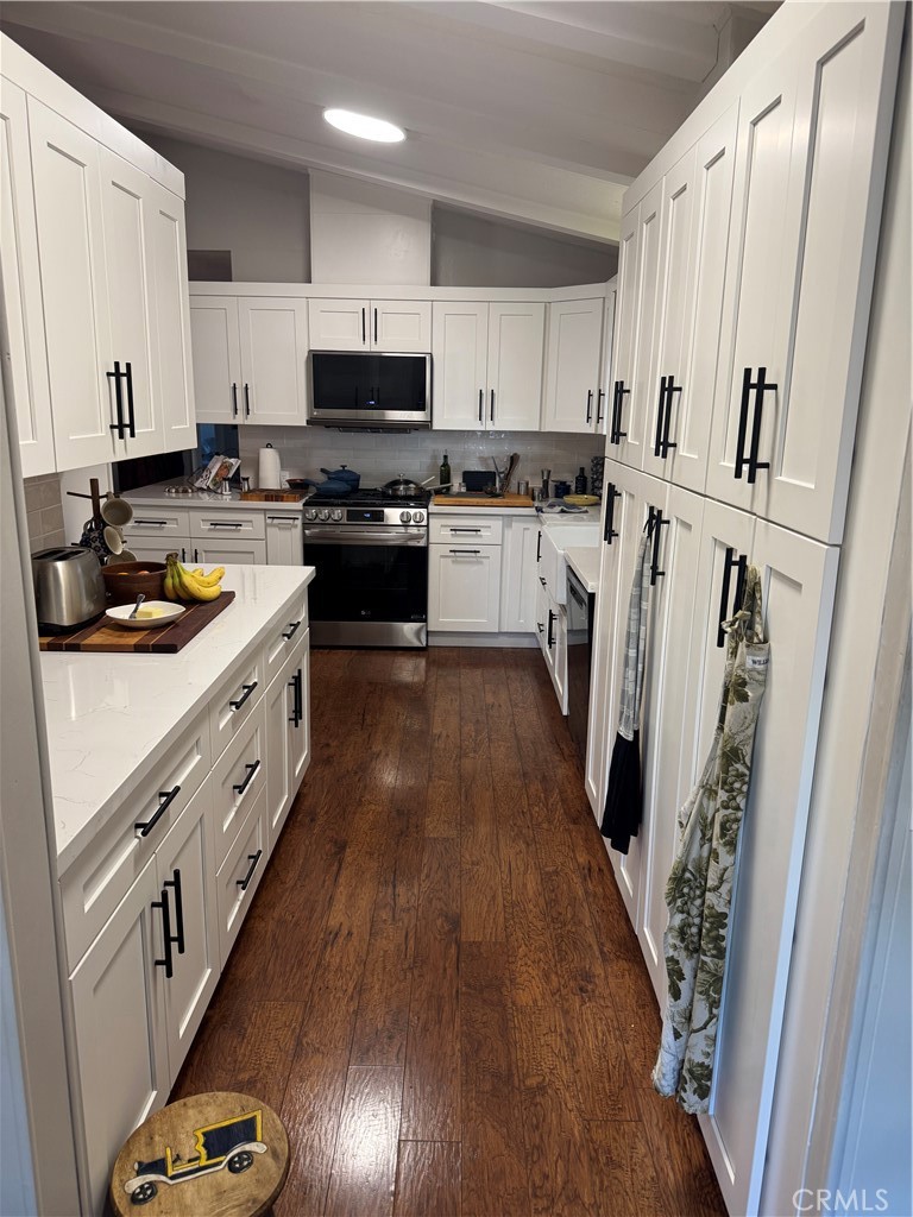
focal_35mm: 24
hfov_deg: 56.8
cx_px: 456
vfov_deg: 71.6
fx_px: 844
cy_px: 608
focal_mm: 6.76
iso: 125
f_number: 1.78
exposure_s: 1/60
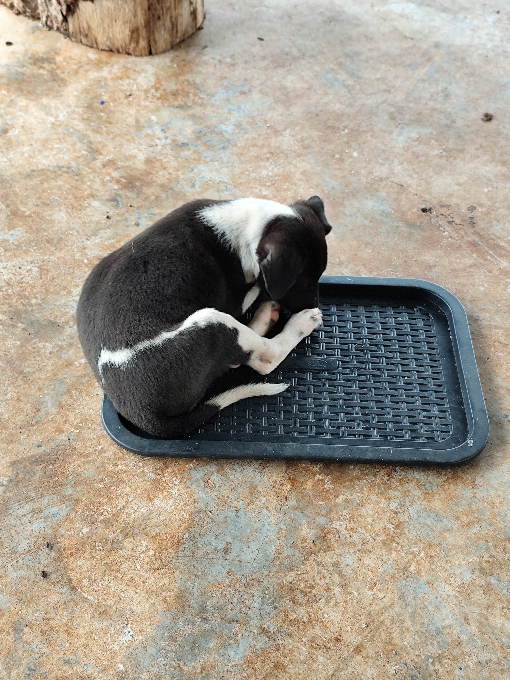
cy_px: 340
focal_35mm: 51
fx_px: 1002
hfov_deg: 28.6
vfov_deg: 37.5
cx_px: 255
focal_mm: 6.19
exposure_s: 1/100
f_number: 1.65
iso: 160
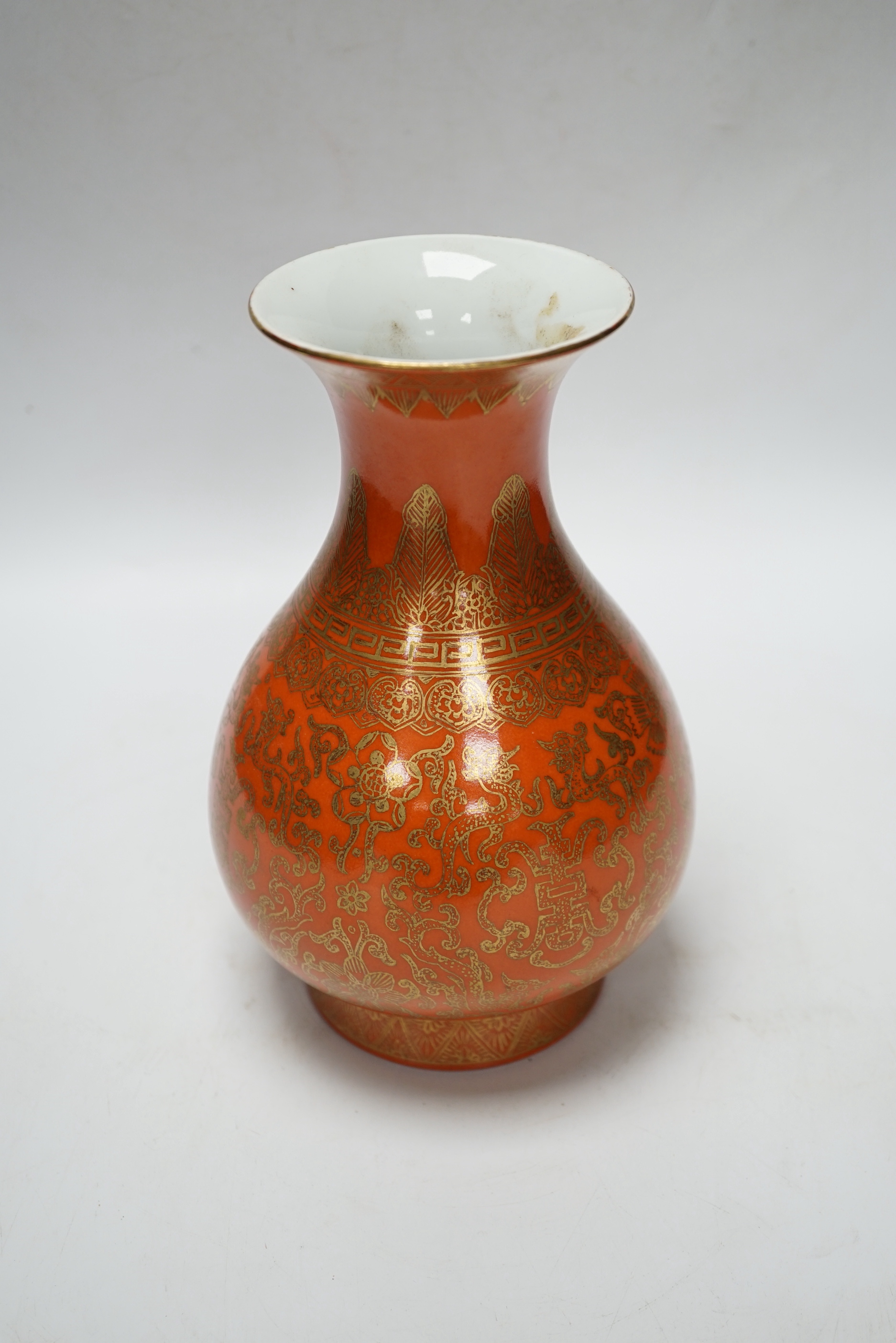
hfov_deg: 29.9
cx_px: 448
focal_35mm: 45
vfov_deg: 43.6
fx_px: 1680
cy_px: 672
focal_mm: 30
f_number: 3.5
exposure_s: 1/60
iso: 250
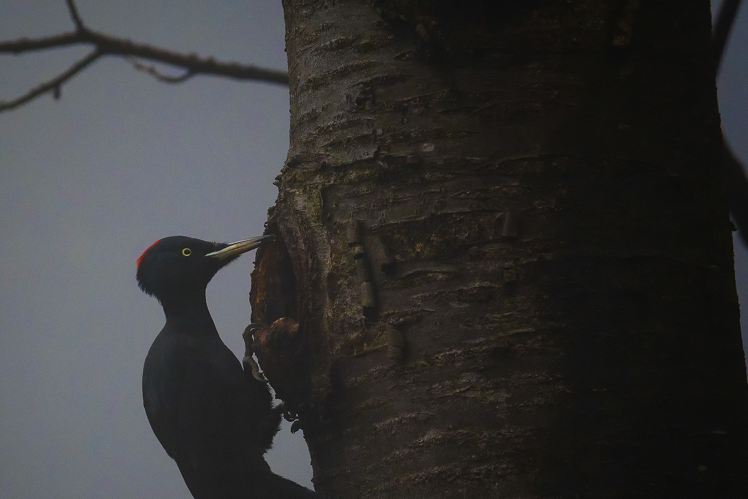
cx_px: 241
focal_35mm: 694
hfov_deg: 3.0
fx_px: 14420
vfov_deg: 2.0
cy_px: 339
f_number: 7.1
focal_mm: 320
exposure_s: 1/250
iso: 1250
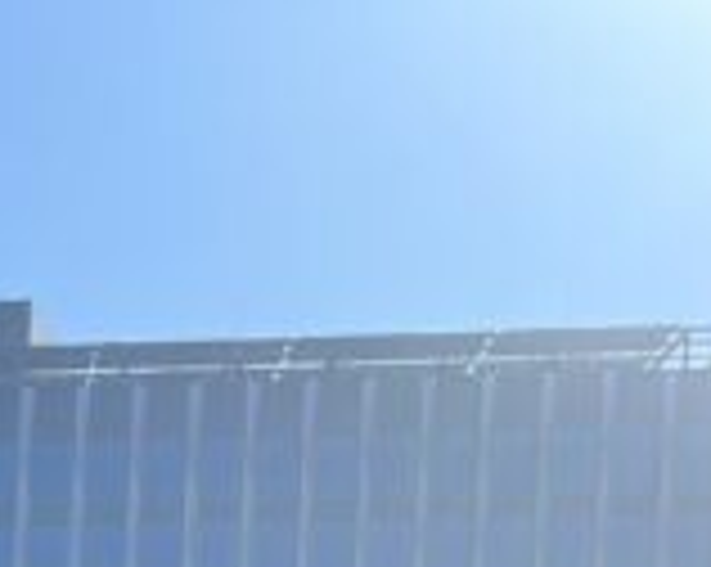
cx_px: -562
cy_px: 1166
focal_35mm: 112
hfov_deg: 15.0
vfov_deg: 12.1
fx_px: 2354
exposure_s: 1/2571
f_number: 1.5
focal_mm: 5.7
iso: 50
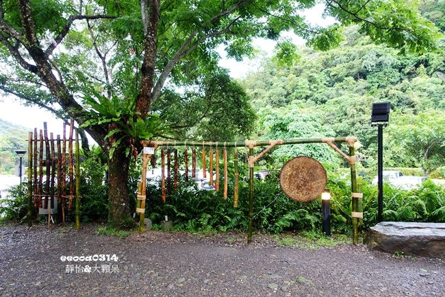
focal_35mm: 24
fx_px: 297
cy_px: 148
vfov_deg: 53.1
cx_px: 222
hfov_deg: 73.8
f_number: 2.2
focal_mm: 8.8
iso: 125
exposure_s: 1/30
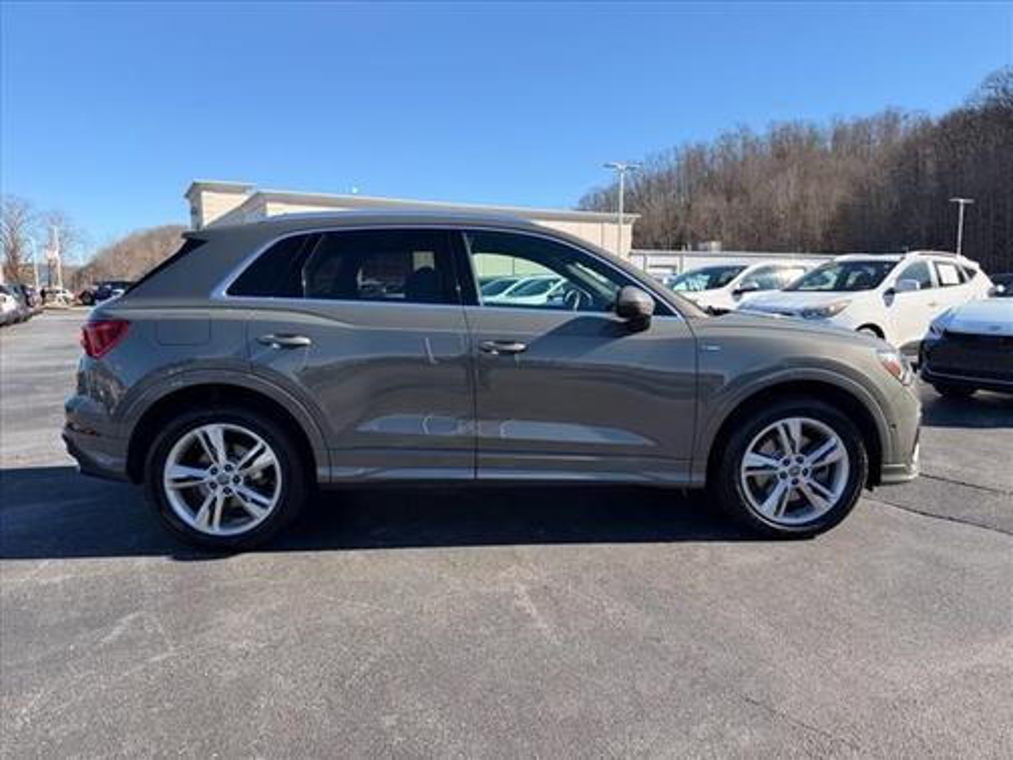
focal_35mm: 24
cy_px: 380
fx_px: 702
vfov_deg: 56.8
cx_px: 506
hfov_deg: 71.6
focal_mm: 6.76
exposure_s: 1/2299
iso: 80
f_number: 1.78
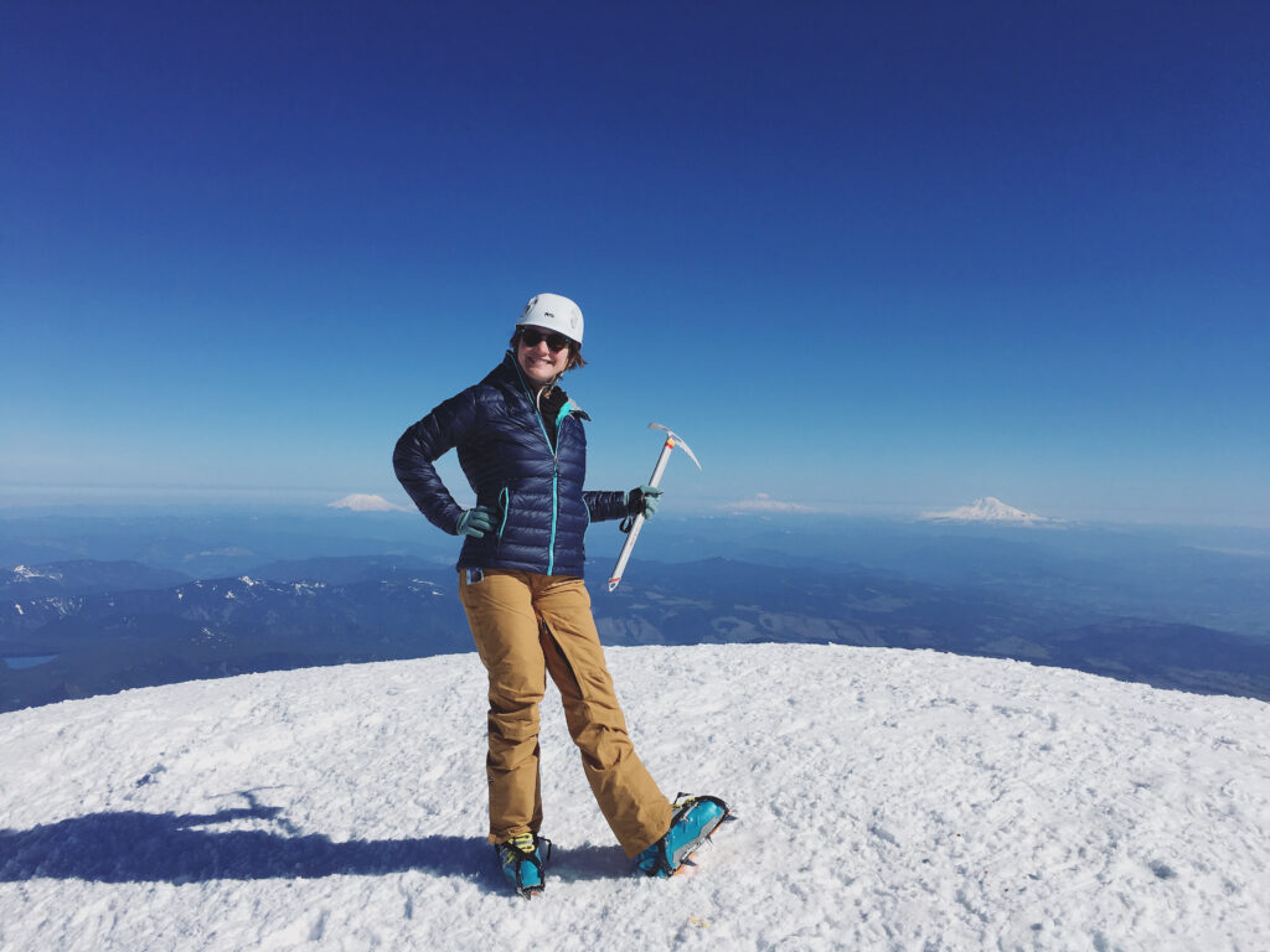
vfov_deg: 48.2
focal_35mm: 29
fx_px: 1064
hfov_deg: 61.7
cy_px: 476
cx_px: 635
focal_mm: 4.15
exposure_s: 1/4049
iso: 25
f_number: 2.2
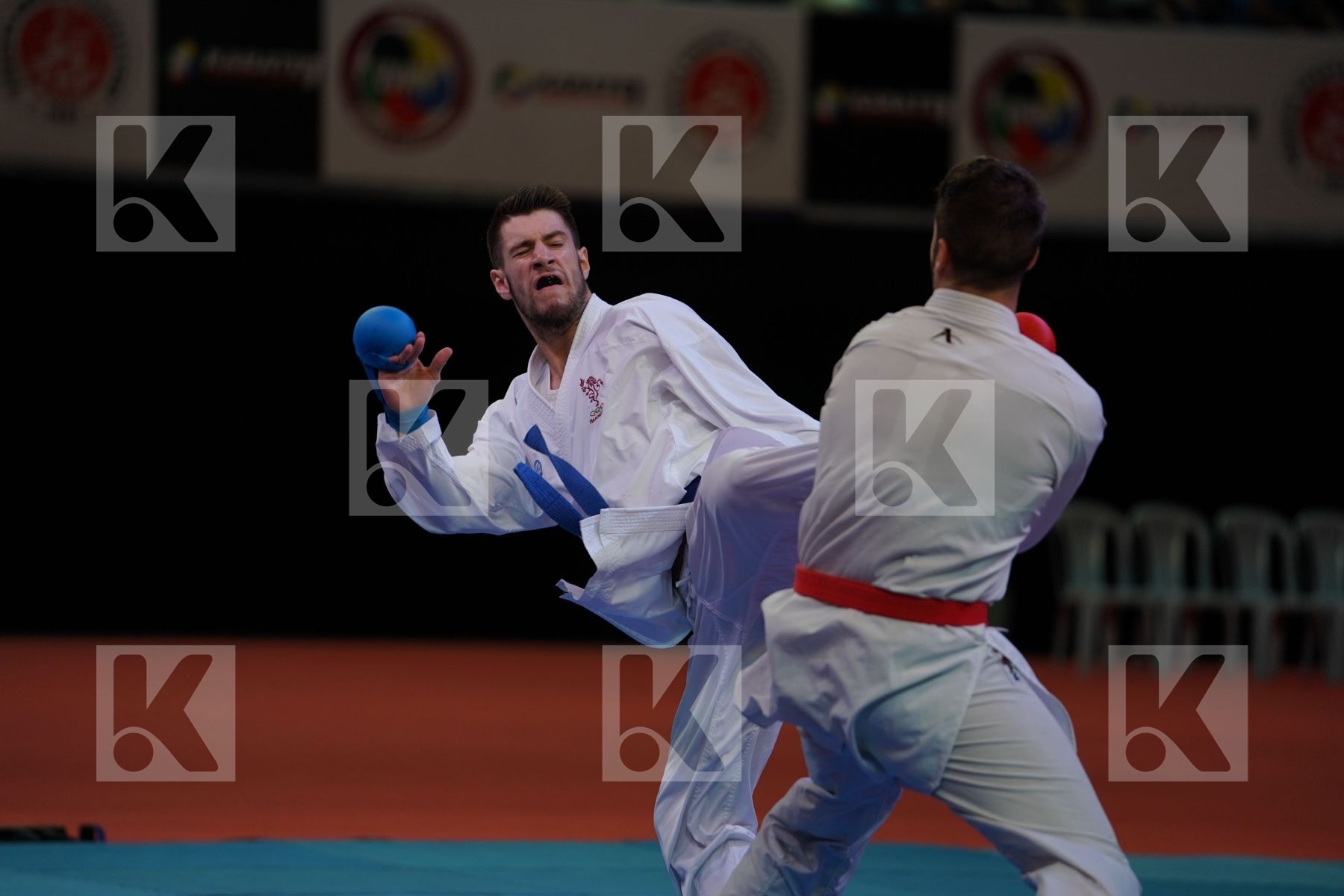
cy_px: 448
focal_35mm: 200
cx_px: 672
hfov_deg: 10.3
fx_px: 7466
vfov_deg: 6.9
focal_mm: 200
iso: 400
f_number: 2.8
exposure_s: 1/1000
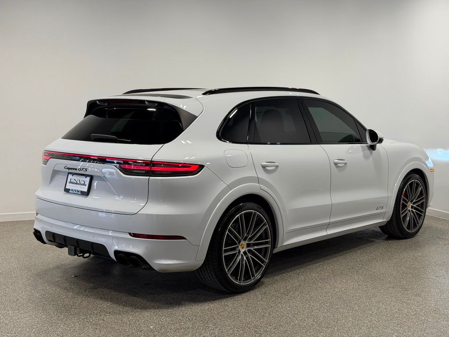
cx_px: 224
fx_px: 623
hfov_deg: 39.7
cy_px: 168
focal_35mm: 48
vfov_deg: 30.3
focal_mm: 6.76
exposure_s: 1/345
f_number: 1.78
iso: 64
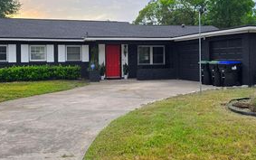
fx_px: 300
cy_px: 65
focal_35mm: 43
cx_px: 163
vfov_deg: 29.8
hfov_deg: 45.7
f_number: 1.7
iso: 40
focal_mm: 6.3
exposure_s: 1/180
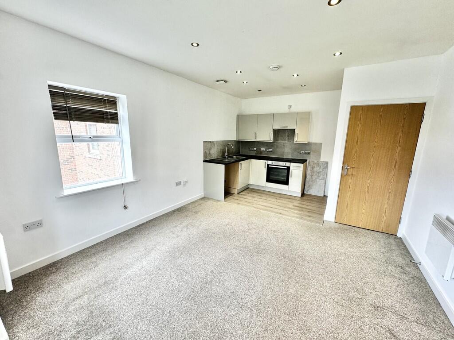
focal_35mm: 14
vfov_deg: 85.7
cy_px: 170
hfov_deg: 102.1
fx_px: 184
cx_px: 227
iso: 200
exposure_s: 1/100
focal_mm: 2.22
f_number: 2.2
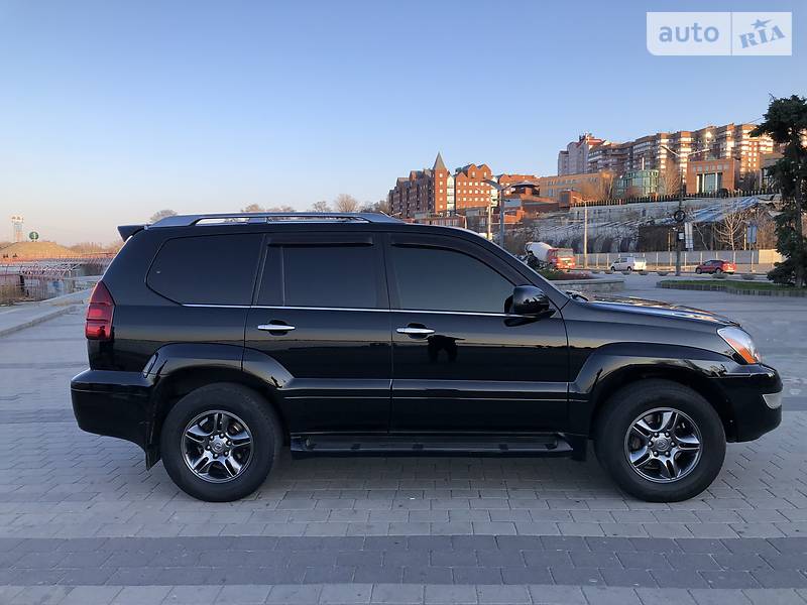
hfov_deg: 63.4
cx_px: 404
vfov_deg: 49.7
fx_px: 653
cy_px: 302
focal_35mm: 28
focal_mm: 4
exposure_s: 1/384
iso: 20
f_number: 1.8
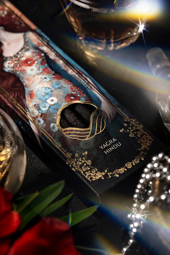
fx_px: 744
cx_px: 85
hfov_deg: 13.0
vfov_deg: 19.5
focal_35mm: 105
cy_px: 128
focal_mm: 105
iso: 100
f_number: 8
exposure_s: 1/125
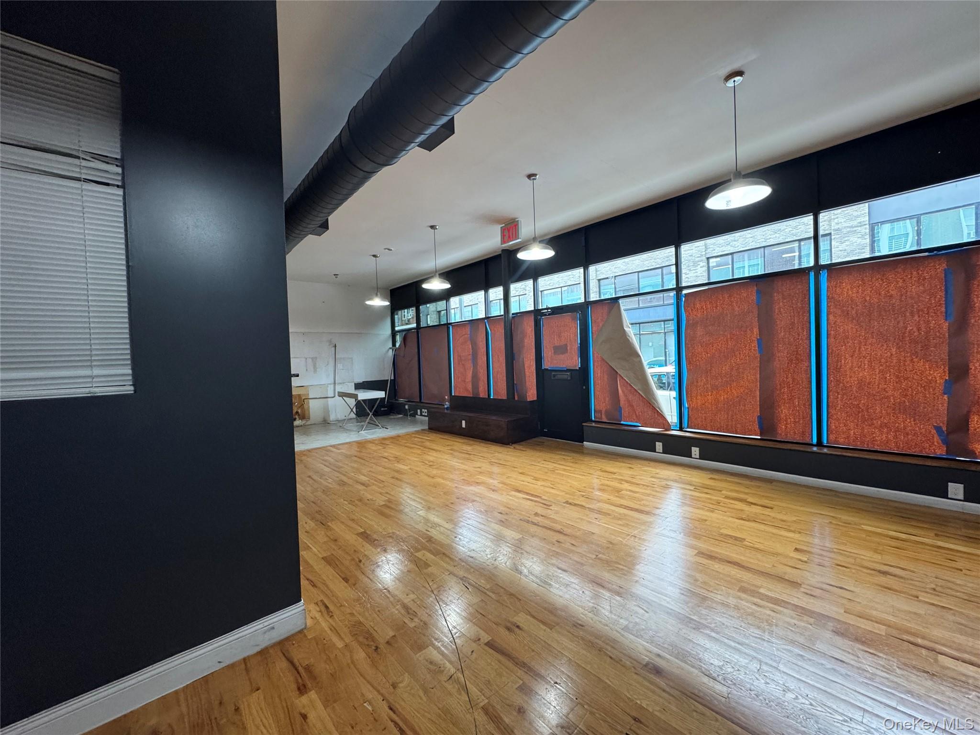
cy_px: 368
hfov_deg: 102.1
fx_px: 396
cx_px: 490
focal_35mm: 14
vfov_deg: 85.7
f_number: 2.2
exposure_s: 1/120
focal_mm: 2.22
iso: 250
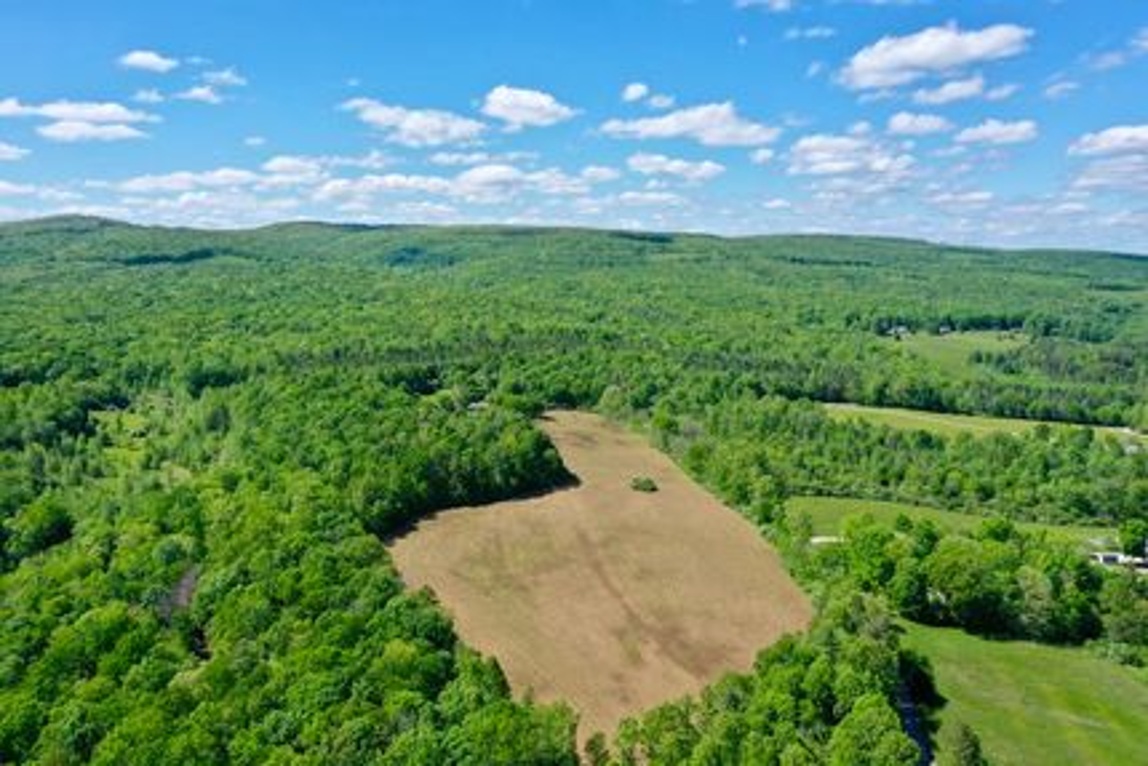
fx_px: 893
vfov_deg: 46.4
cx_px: 574
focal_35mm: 28
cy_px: 383
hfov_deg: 65.5
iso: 100
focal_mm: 10.26
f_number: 11
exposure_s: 1/30
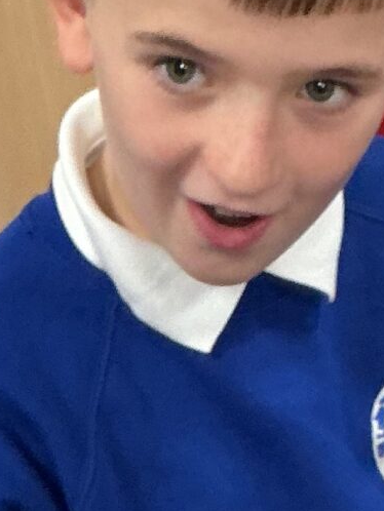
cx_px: 167
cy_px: 779
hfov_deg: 10.0
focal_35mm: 149
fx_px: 2202
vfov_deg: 12.6
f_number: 1.8
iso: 160
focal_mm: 3
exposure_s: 1/50
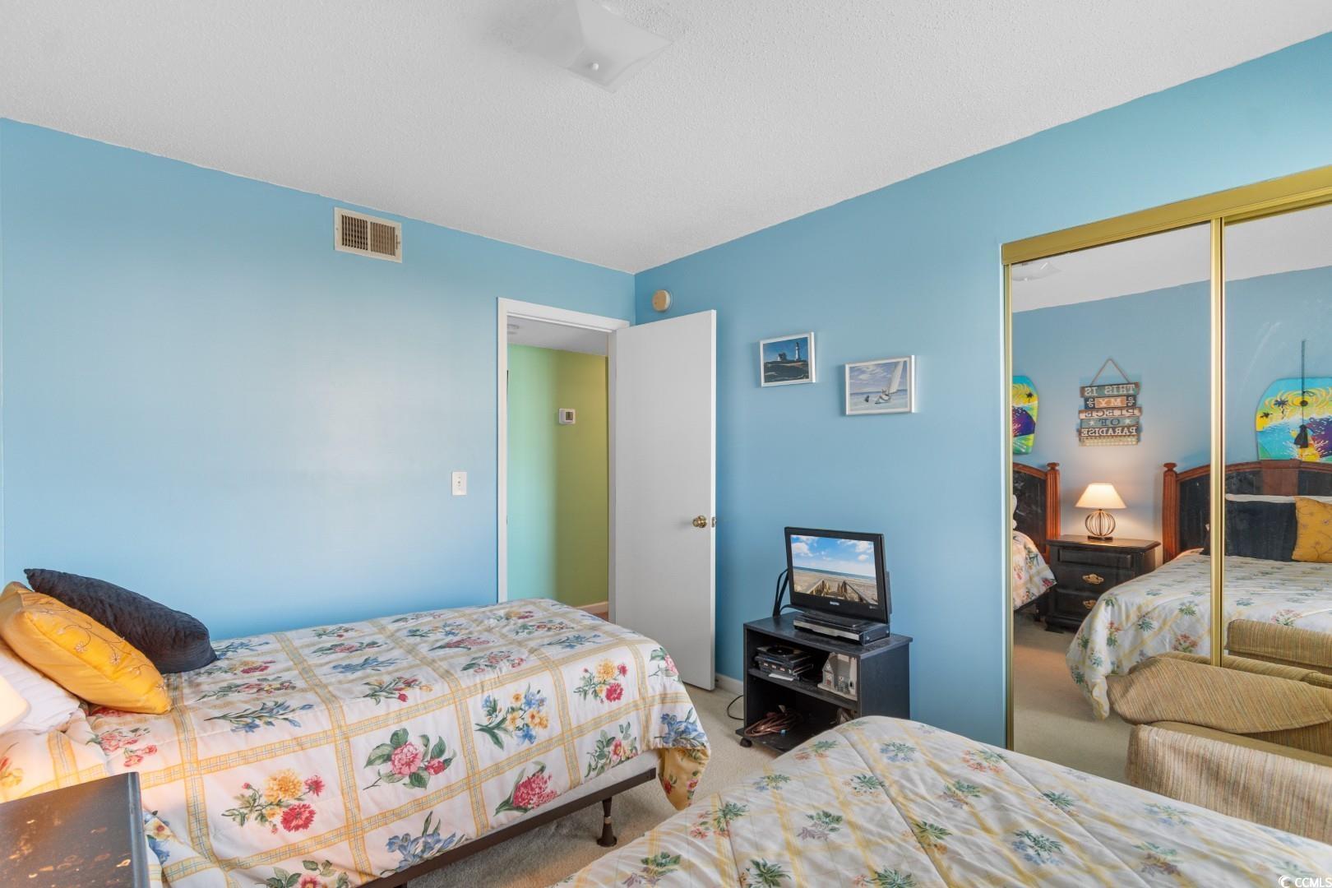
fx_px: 592
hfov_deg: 96.7
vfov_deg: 73.7
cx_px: 666
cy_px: 444
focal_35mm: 16
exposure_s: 1/15
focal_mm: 11
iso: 100
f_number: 4.8
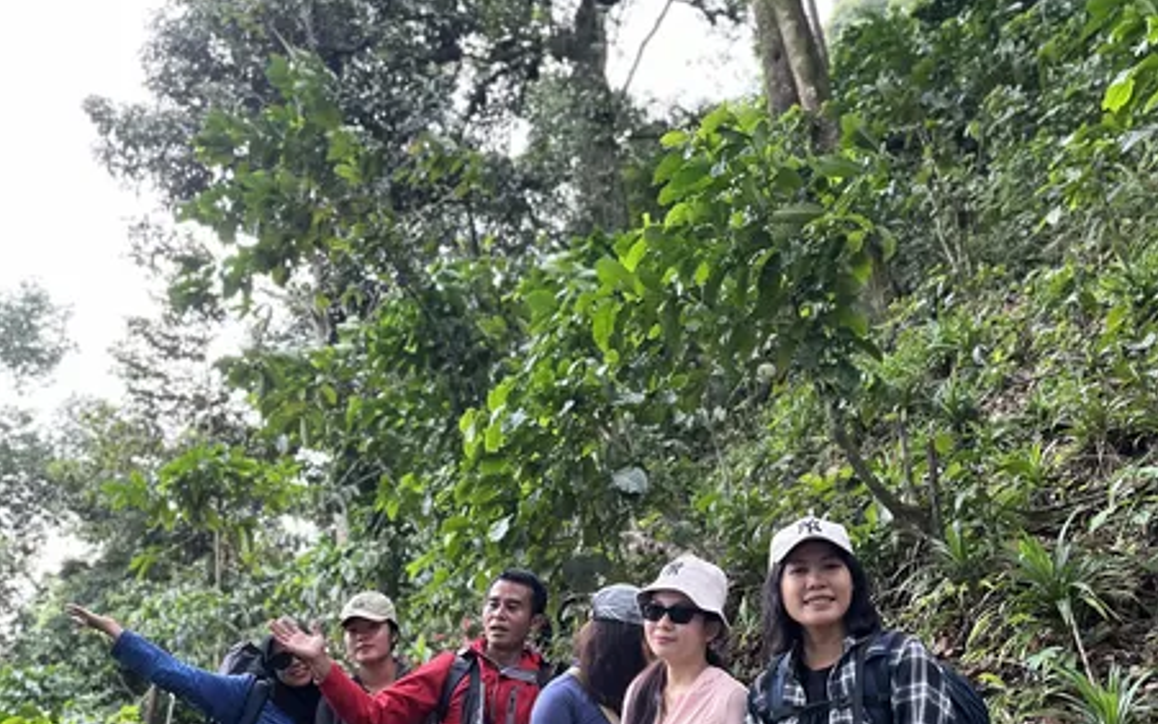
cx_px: 580
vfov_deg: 32.9
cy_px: 630
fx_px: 1168
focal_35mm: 37
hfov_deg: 52.7
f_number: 1.6
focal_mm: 5.1
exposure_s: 1/60
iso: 200
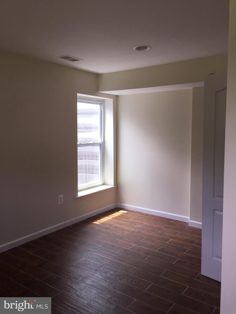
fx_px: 264
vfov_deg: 61.7
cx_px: 118
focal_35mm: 29
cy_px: 157
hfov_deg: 48.2
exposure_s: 1/120
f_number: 2.2
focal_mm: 4.15
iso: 64
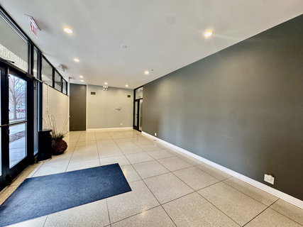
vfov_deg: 85.6
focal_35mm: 14
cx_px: 152
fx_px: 123
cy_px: 114
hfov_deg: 102.1
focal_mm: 2.22
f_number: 2.2
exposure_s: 1/60
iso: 200
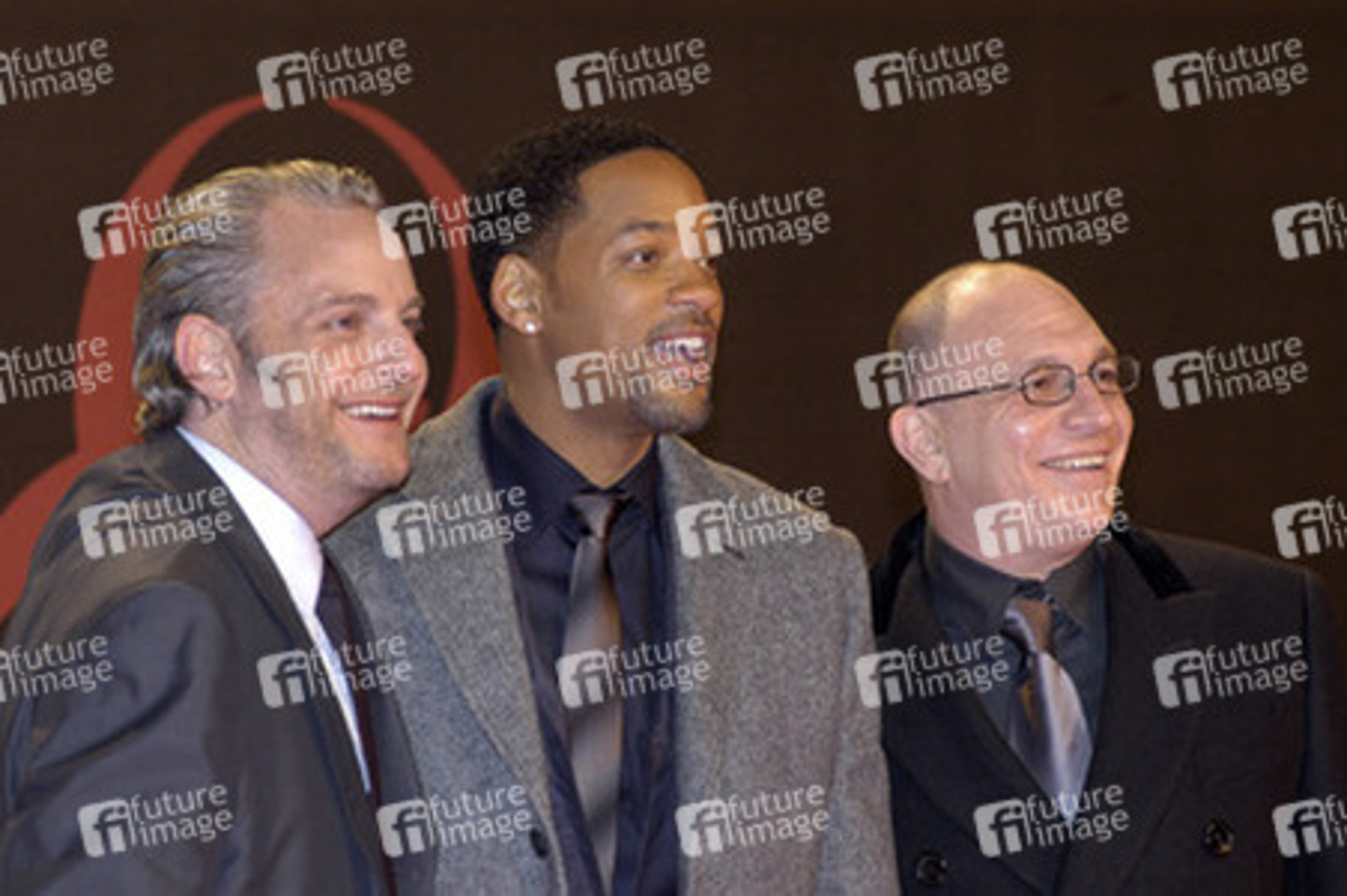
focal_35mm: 232
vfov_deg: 5.9
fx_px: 8693
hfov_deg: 8.9
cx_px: 674
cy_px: 448
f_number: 5.6
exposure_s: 1/100
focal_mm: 155
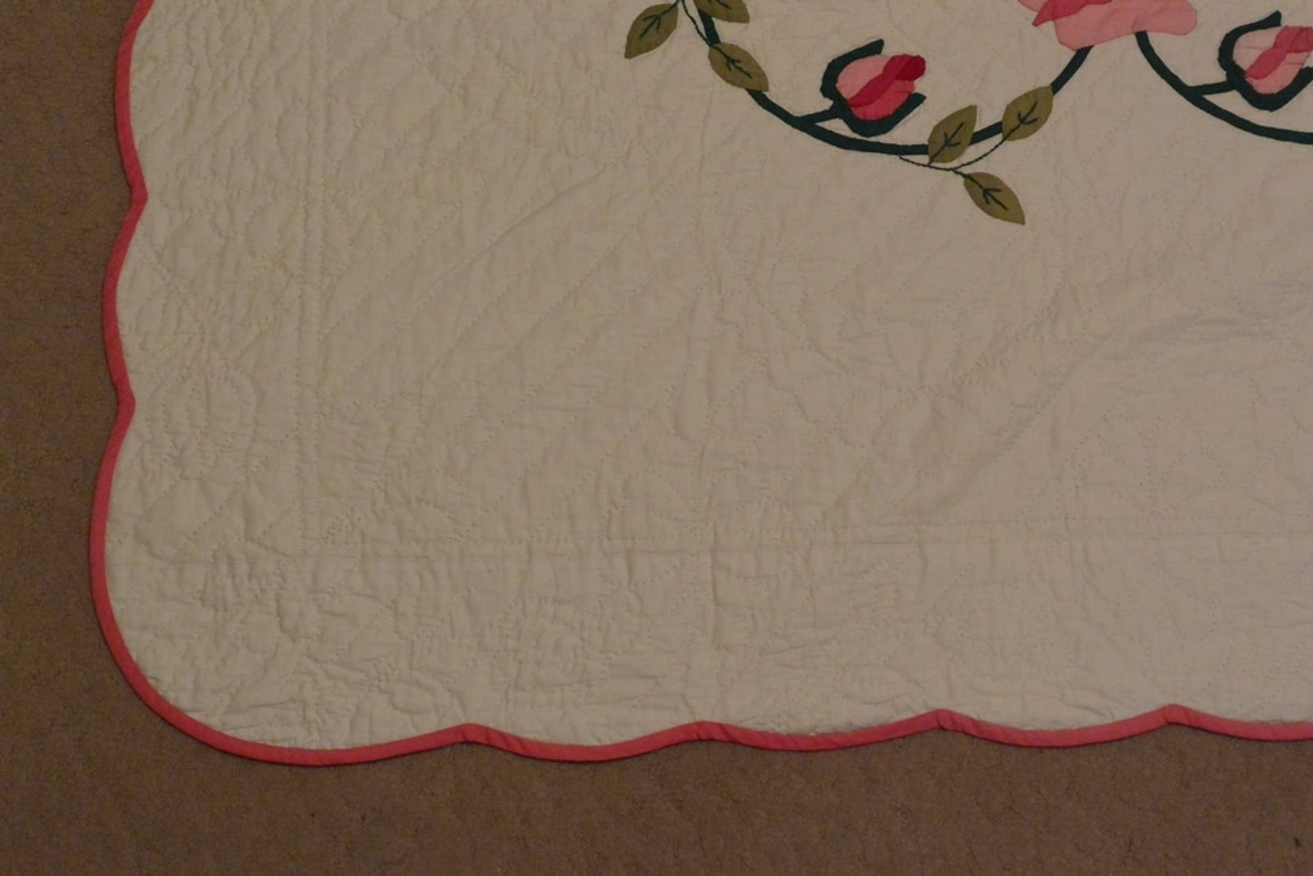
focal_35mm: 56
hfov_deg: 35.6
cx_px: 656
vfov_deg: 24.2
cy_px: 438
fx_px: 2043
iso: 720
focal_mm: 21.1
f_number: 5
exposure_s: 1/60
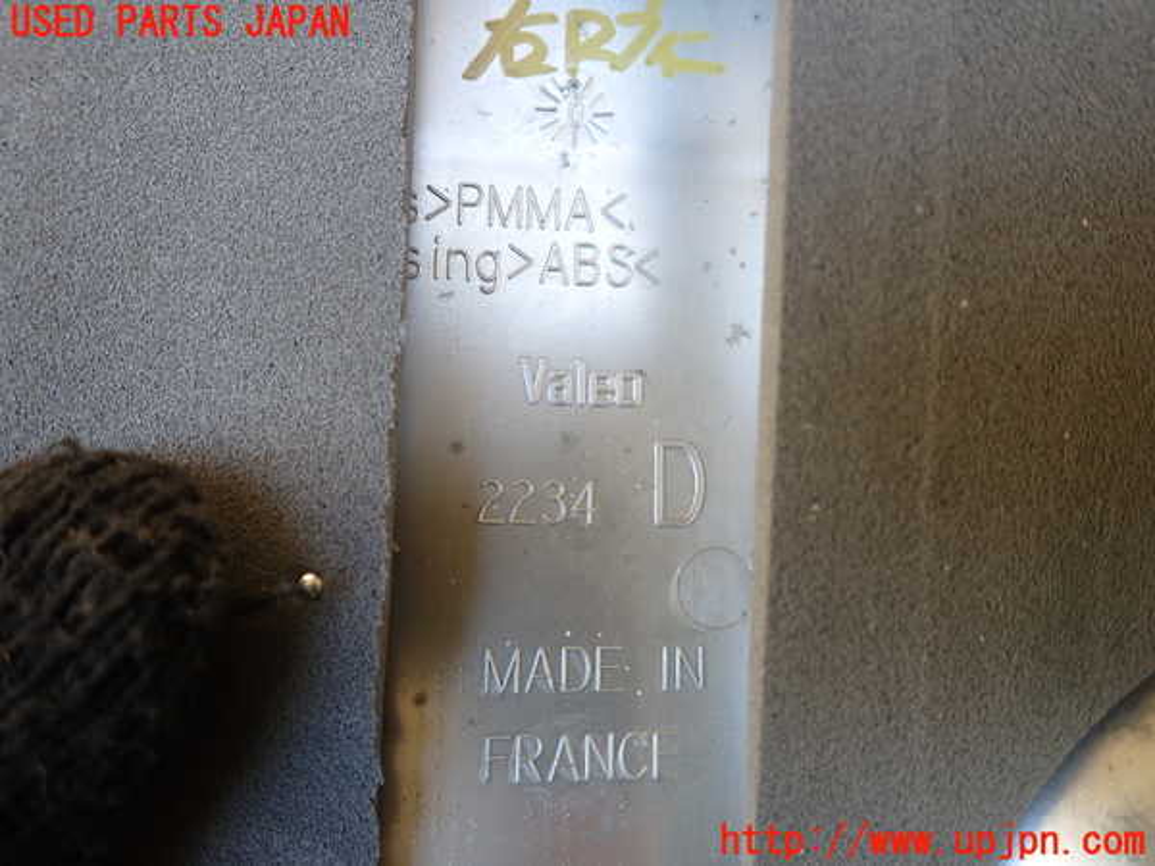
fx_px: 834
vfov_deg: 54.9
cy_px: 433
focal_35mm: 25
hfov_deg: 69.4
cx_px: 578
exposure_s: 1/60
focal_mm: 4.5
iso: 100
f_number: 2
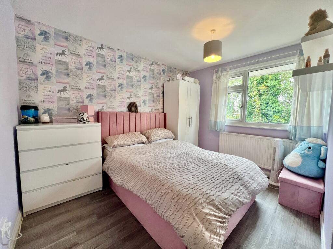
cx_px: 166
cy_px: 124
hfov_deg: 106.2
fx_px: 125
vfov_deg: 89.9
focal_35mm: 13
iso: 125
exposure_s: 1/100
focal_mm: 1.57
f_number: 1.8
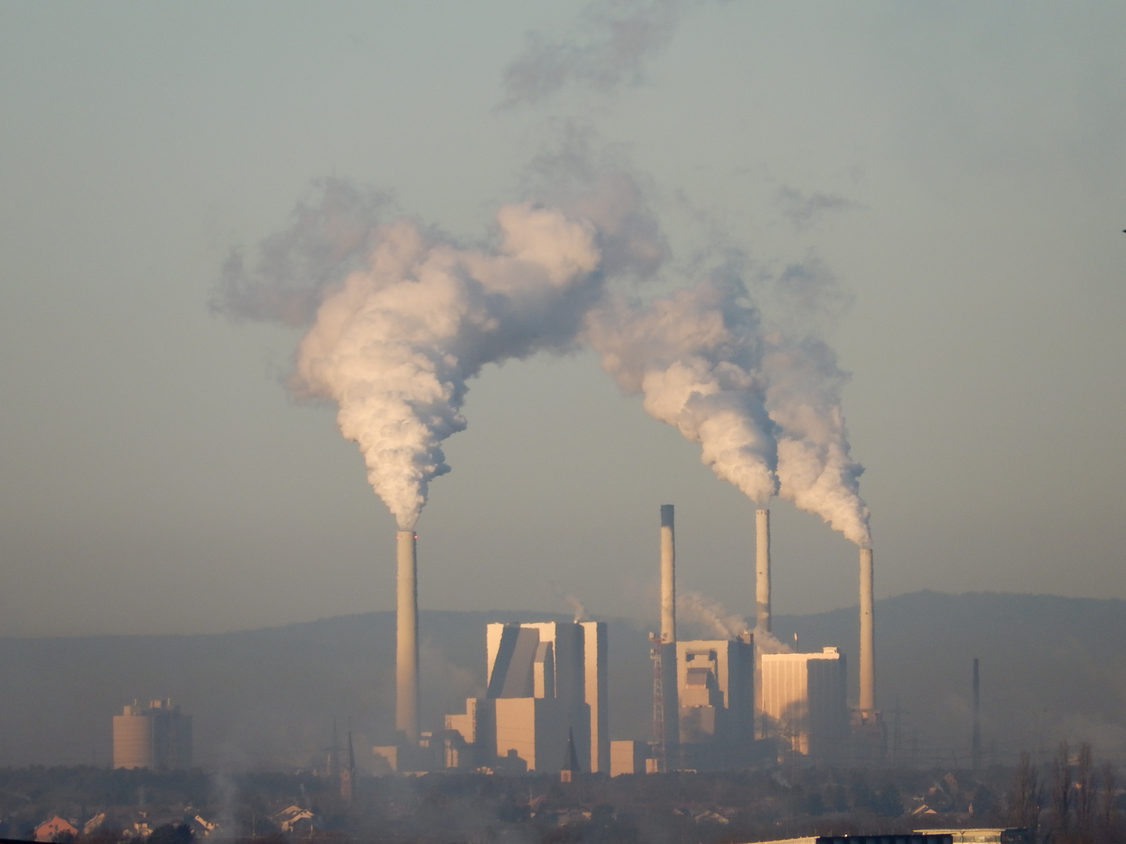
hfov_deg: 3.2
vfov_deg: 2.4
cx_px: 563
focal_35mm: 629
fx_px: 20460
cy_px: 422
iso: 125
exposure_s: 1/320
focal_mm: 112.2
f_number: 6.4
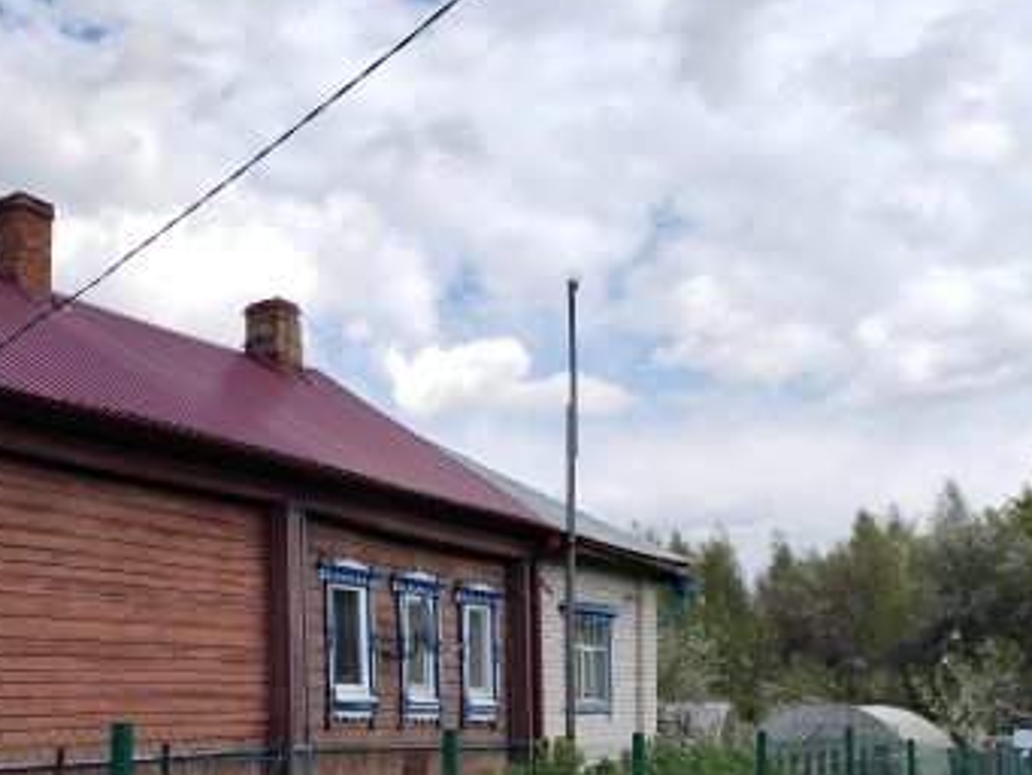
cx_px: 245
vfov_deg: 27.0
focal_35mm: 53
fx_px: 1581
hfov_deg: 35.3
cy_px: 621
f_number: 1.8
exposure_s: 1/1301
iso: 100
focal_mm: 4.75
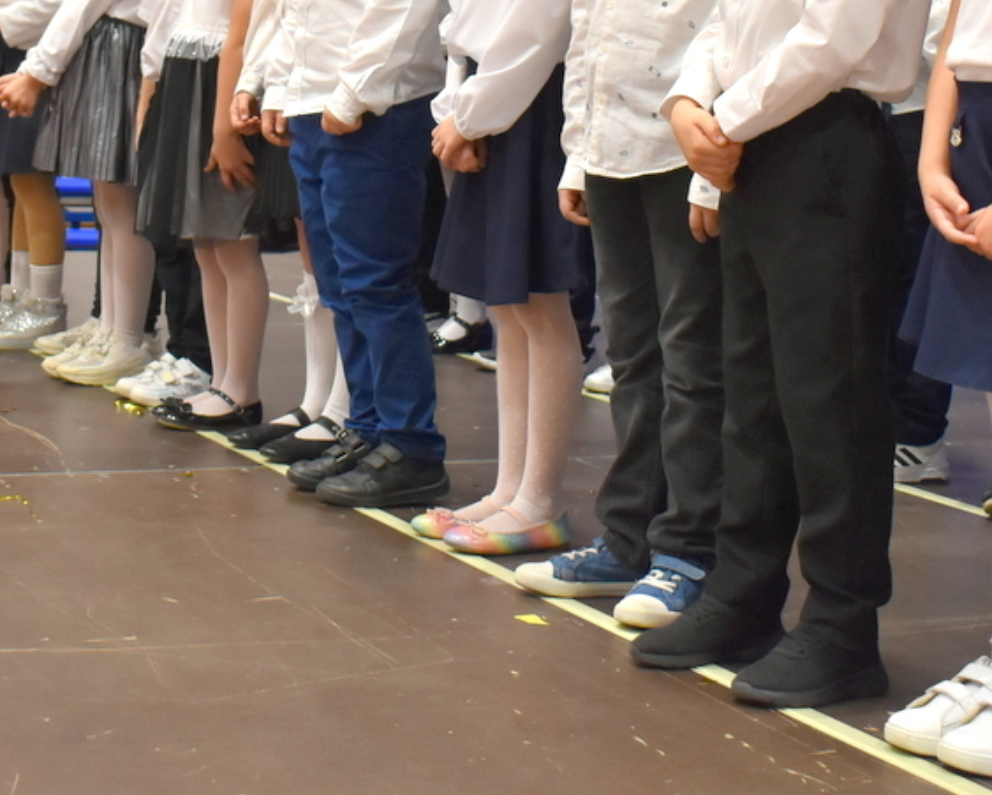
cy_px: 108
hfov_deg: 25.4
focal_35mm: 75
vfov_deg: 20.1
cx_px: 562
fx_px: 2203
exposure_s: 1/60
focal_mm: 25
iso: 1100
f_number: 4
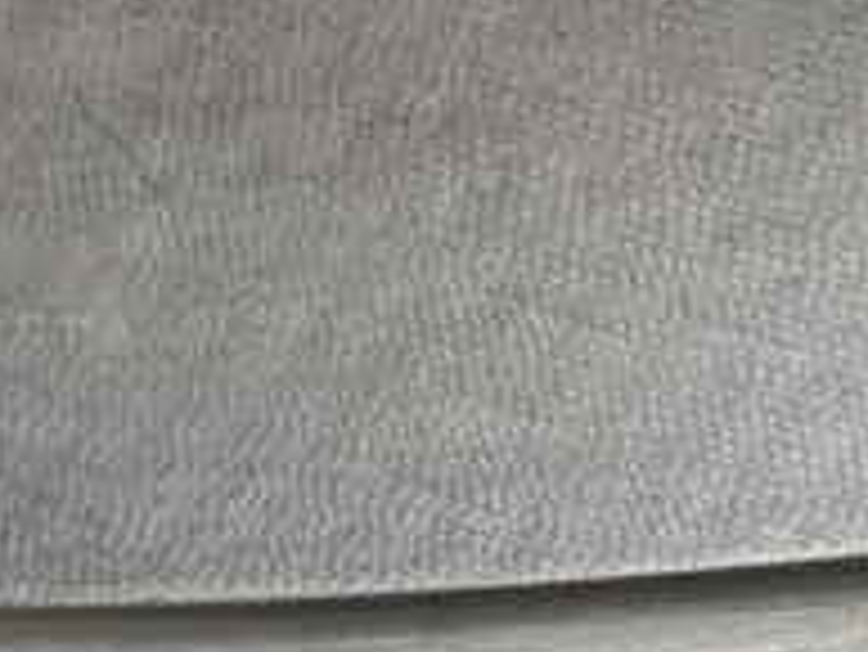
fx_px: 2584
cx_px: -103
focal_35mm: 103
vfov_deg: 12.8
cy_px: 1248
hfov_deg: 18.3
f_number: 1.8
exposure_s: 1/101
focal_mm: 4.25
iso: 100
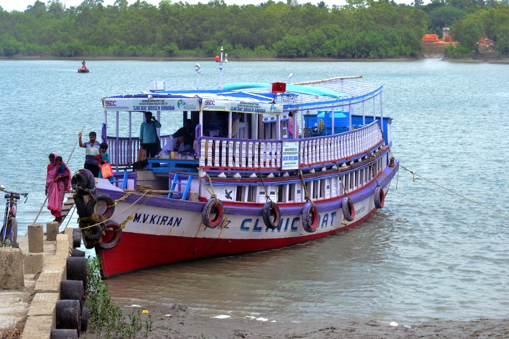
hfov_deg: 17.5
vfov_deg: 11.7
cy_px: 170
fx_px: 1654
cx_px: 254
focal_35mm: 117
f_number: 22
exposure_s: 1/60
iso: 800
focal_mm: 78
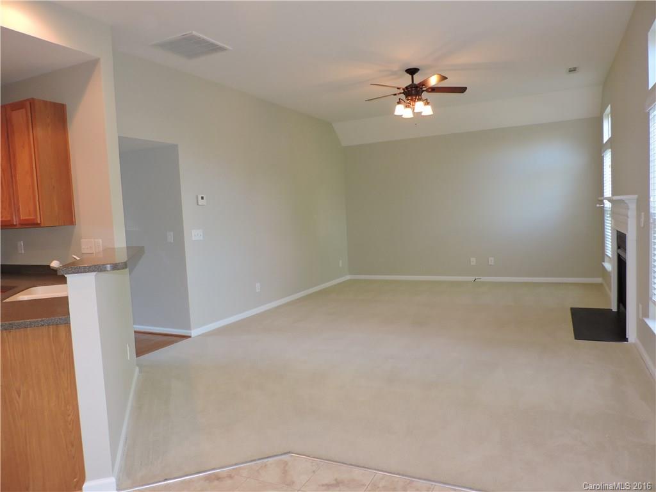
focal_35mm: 24
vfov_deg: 56.8
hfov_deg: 71.6
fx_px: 455
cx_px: 328
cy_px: 246
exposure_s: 1/40
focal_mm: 4.3
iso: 360
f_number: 3
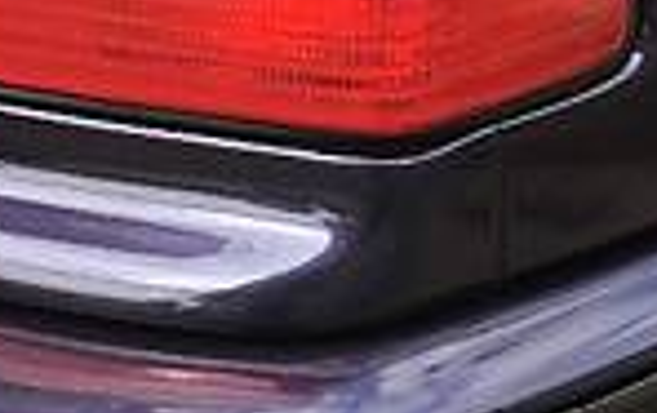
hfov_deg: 12.2
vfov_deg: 7.9
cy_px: -22
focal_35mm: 166
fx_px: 2977
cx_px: 857
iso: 25
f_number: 2.2
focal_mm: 4.2
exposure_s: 1/379
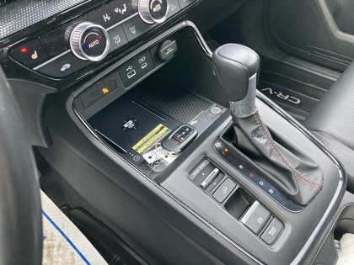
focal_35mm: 28
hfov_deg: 63.4
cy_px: 132
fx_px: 286
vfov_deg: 49.7
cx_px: 177
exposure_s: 1/60
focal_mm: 3.99
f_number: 1.8
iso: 250
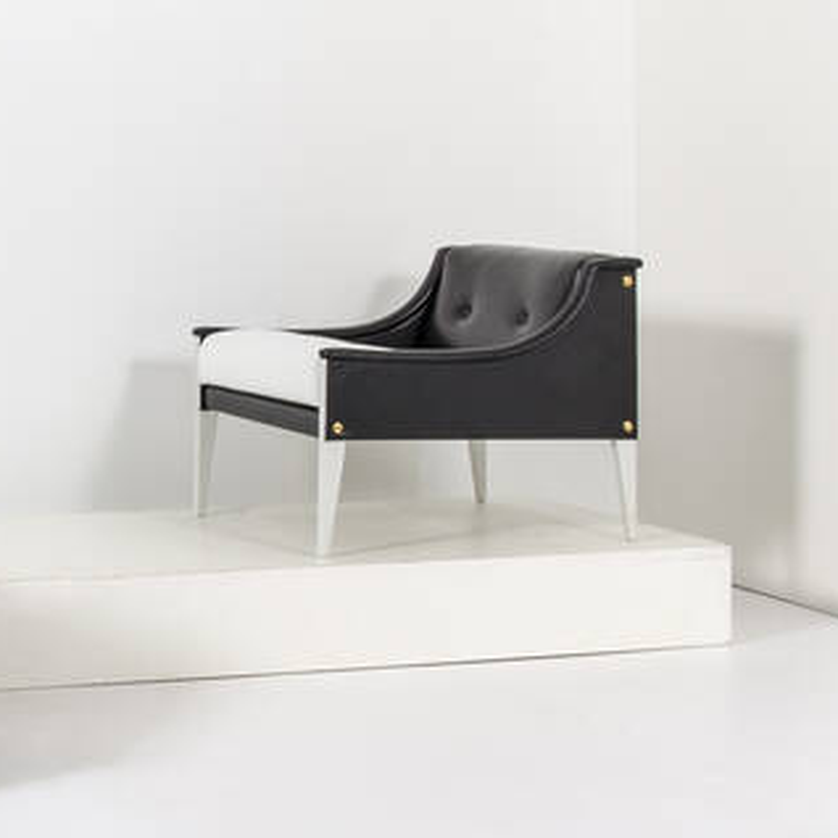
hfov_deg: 16.9
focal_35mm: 101
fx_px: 2765
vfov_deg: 17.2
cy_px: 436
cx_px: 50
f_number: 16
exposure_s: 1/200
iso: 100
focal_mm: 35
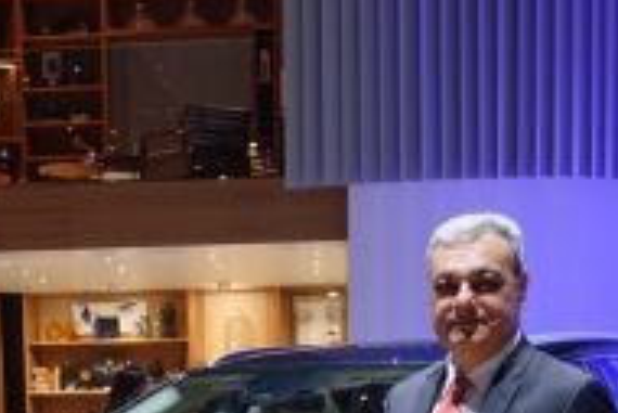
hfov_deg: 24.5
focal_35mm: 82
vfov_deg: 15.7
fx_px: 1409
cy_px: 572
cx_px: 153
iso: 125
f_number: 3.2
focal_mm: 8.8
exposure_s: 1/80
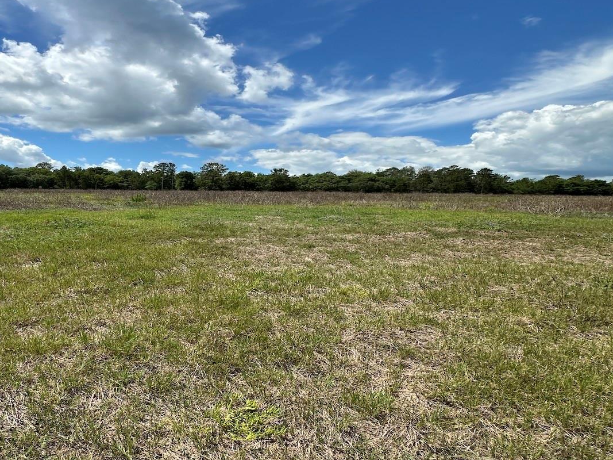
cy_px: 237
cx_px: 198
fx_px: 372
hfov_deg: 76.2
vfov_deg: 63.4
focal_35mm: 21
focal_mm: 2.22
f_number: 2.2
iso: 50
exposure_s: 1/2747
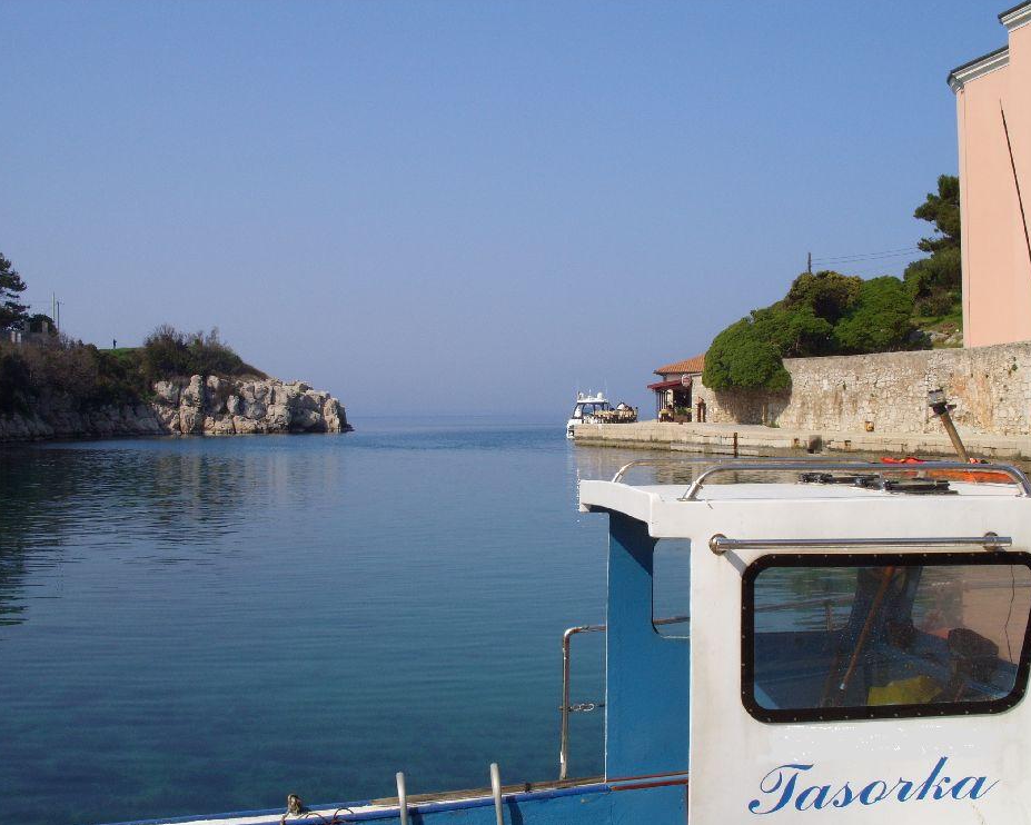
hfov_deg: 45.8
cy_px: 411
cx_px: 514
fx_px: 1221
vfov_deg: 37.3
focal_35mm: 40
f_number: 7.4
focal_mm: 7.8
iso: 50
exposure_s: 1/353
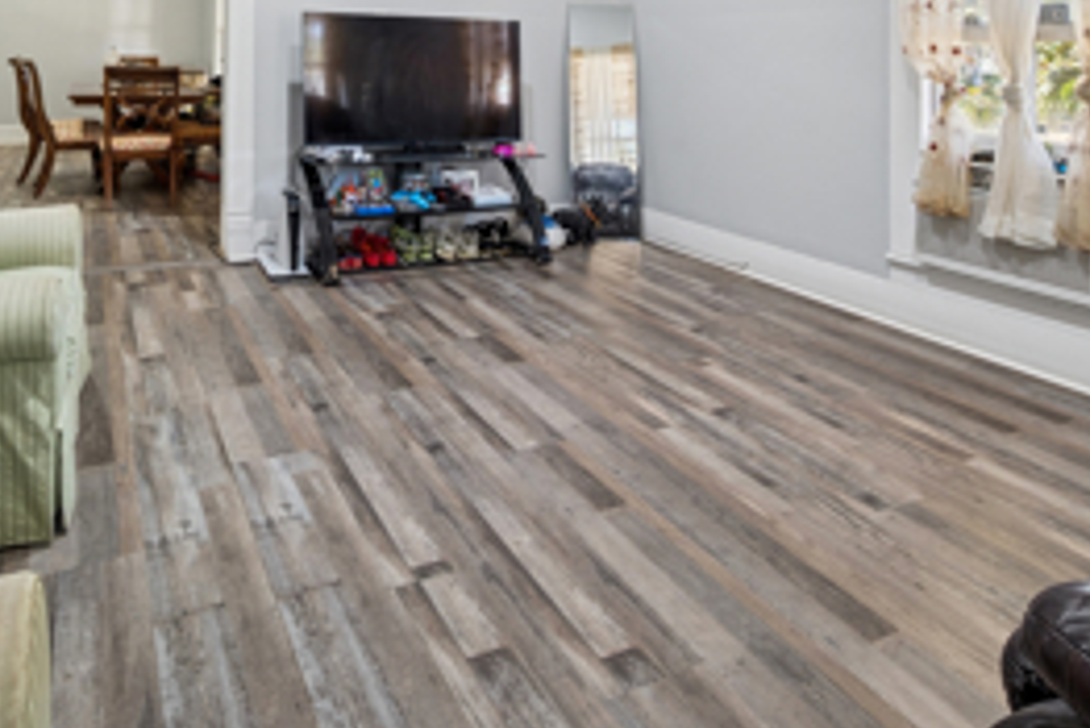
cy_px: 166
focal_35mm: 24
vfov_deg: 50.6
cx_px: 414
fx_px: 727
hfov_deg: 72.6
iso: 400
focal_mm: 14
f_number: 9
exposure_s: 1/15
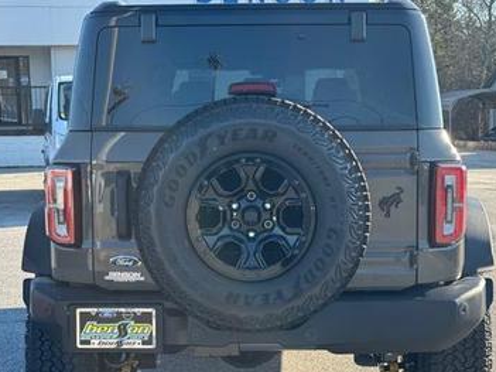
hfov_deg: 28.2
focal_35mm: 69
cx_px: 249
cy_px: 221
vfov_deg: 21.3
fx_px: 988
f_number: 1.78
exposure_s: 1/980
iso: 64
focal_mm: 6.76
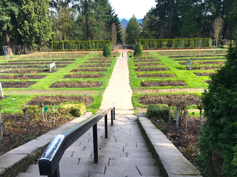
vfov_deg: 46.8
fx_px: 205
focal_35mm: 30
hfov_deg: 60.0
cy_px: 88
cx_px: 116
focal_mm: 4.15
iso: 25
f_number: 2.2
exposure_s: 1/450
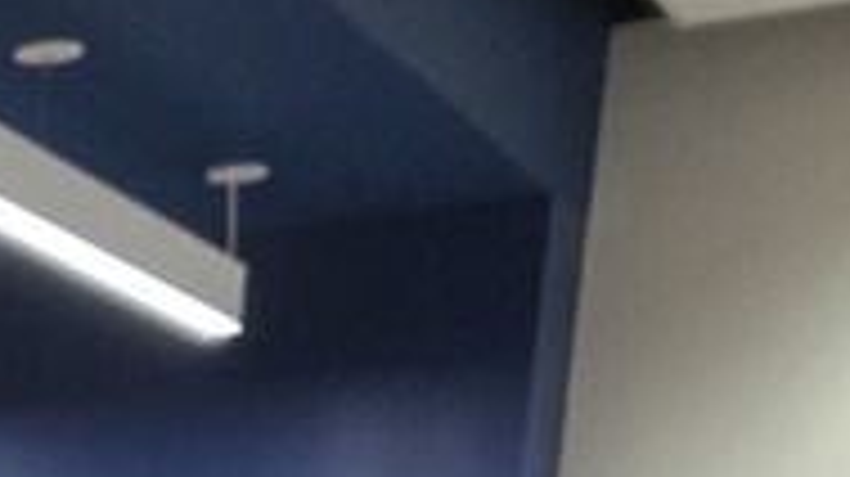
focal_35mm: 136
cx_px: -769
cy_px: 2182
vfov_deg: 6.4
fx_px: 3063
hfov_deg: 13.8
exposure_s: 1/120
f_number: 1.7
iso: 250
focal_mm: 6.3
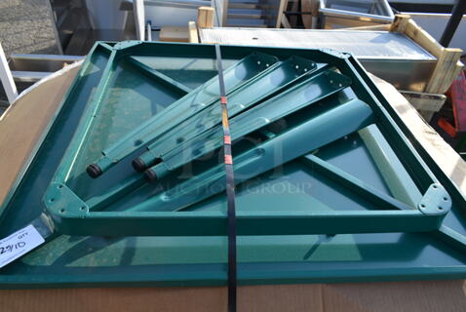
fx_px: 350
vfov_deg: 48.1
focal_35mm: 27
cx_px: 233
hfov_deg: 67.3
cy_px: 156
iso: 100
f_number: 6.3
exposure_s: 1/125
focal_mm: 18
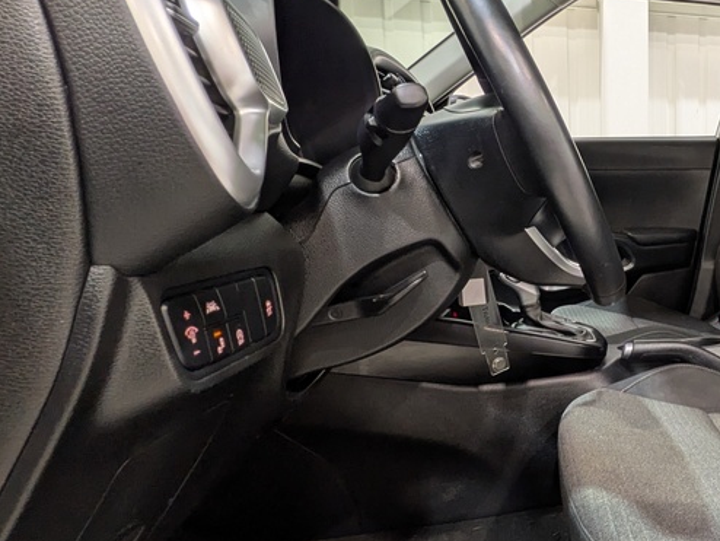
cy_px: 283
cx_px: 665
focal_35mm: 29
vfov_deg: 48.3
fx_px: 603
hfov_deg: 53.0
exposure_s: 1/24
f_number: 2.2
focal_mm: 1.83
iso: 50
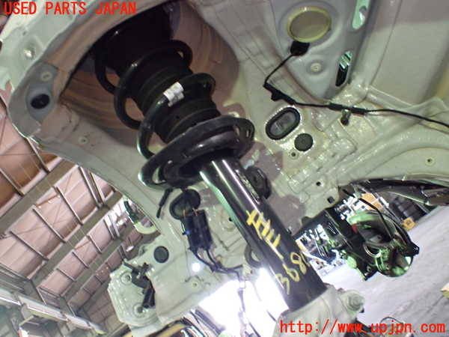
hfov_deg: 60.0
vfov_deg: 46.8
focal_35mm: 30
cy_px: 168
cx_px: 224
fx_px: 389
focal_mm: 5.4
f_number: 2.3
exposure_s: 1/50
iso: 800
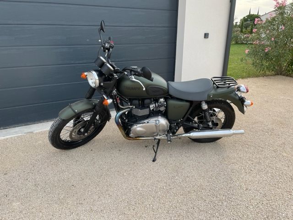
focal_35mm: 26
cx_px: 146
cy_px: 110
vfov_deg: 53.1
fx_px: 220
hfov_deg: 67.3
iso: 32
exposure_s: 1/1125
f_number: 1.6
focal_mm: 4.2
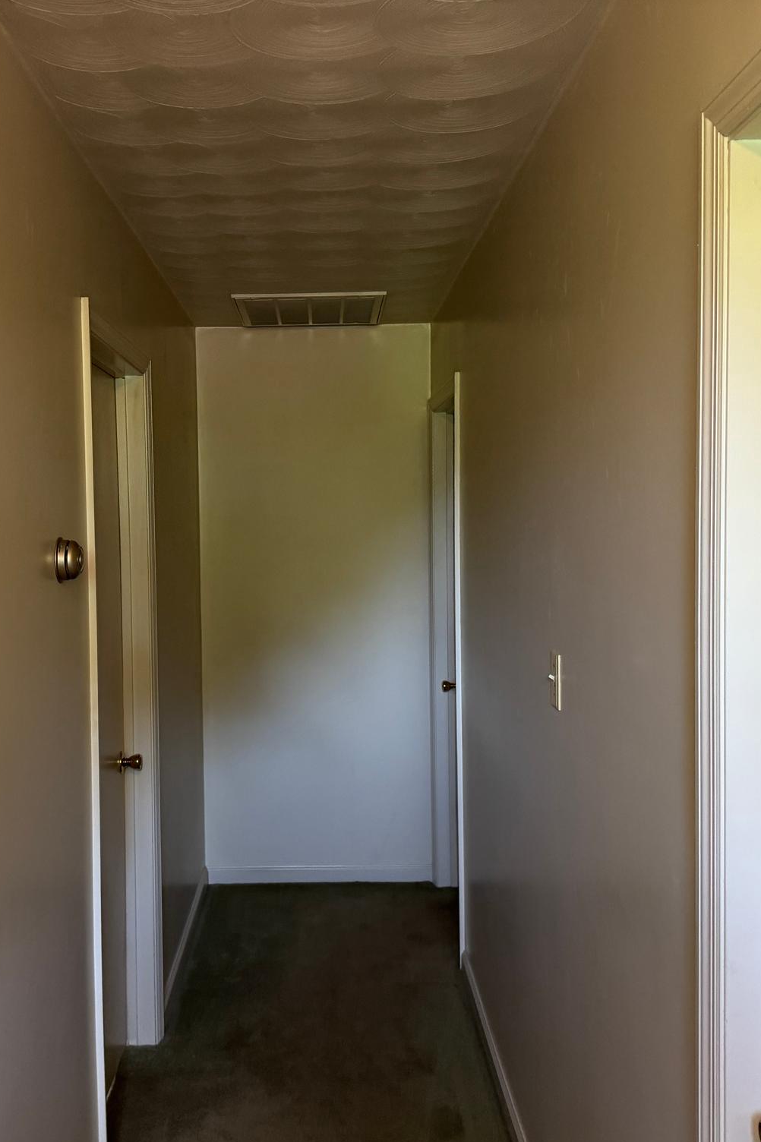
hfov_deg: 38.7
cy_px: 581
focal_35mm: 34
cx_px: 292
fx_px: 1078
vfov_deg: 55.8
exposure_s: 1/60
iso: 400
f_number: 1.78
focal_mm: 6.76
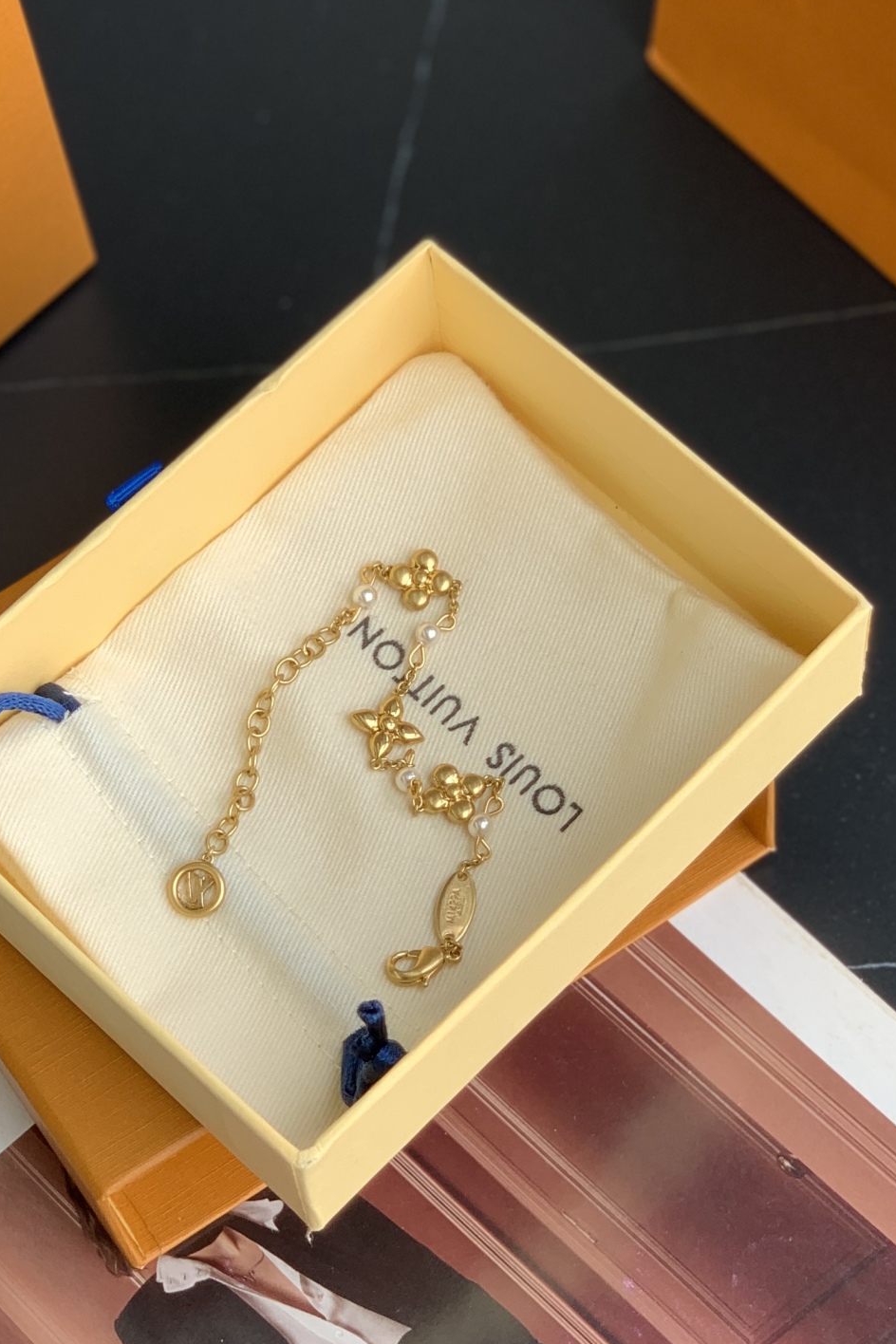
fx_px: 2053
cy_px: 676
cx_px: 388
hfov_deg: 24.6
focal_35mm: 55
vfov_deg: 36.2
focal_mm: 6
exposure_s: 1/196
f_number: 2.4
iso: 16
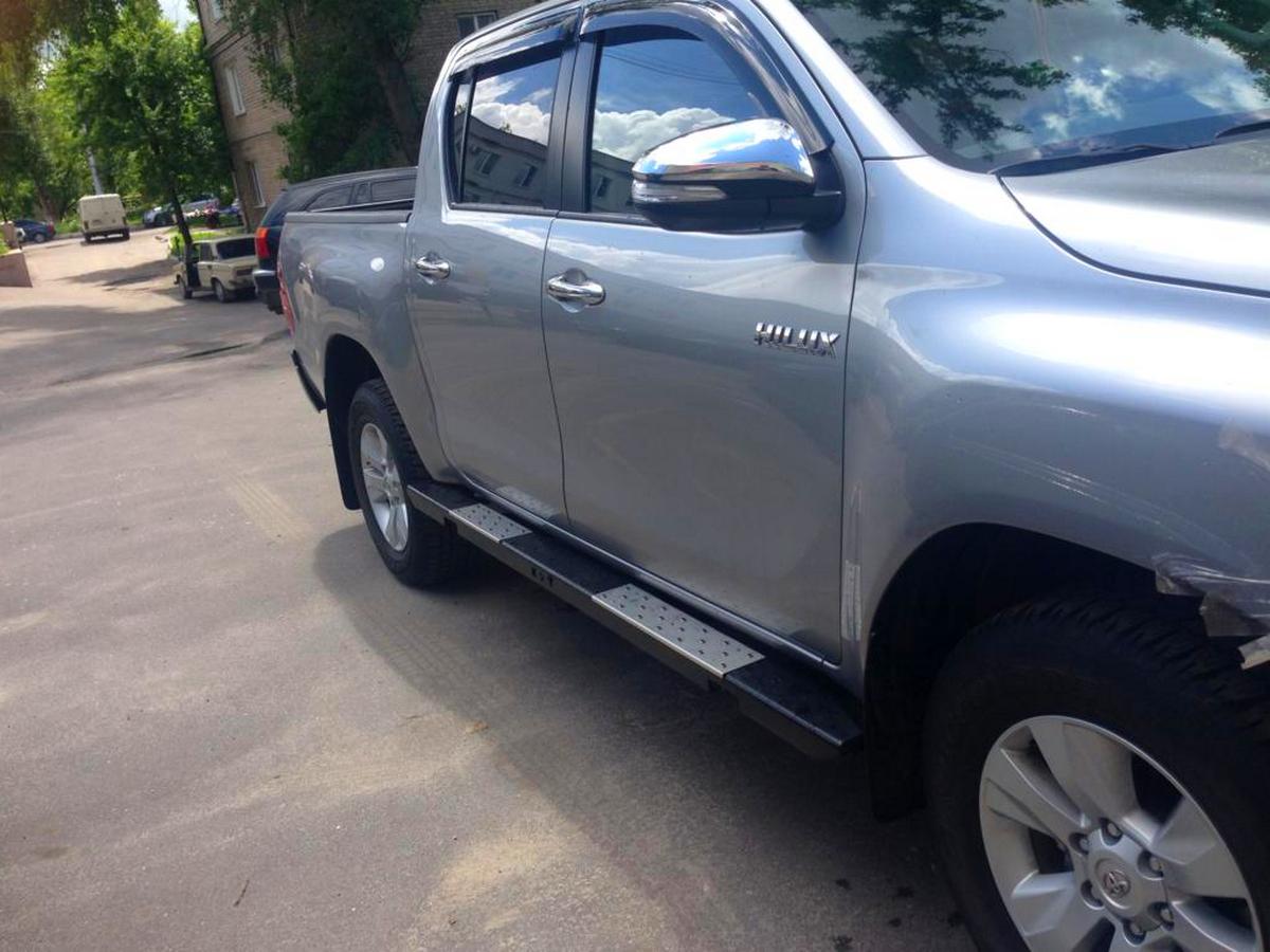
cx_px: 635
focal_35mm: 33
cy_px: 476
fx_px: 1211
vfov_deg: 42.9
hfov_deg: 55.4
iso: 50
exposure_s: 1/565
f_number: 2.4
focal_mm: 4.12
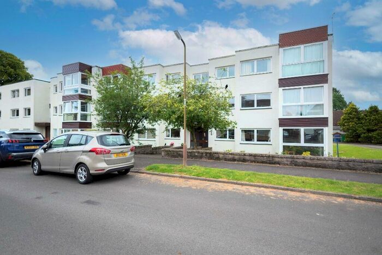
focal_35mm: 18
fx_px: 191
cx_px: 191
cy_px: 128
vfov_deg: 67.4
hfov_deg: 90.0
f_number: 5
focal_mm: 12
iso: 400
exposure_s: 1/640
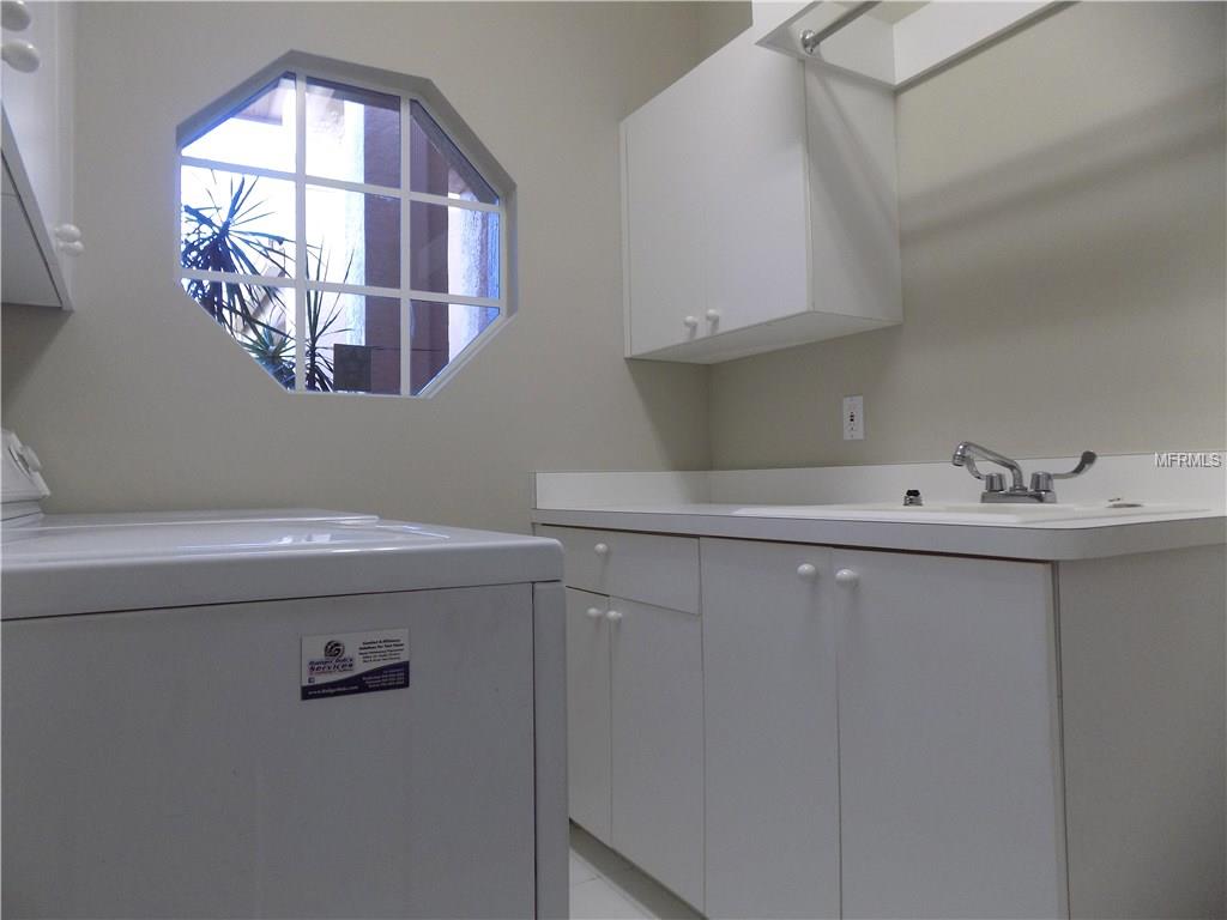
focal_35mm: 23
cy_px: 460
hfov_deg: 73.9
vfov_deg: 58.9
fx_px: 815
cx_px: 614
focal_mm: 4
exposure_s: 1/30
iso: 140
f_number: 3.1
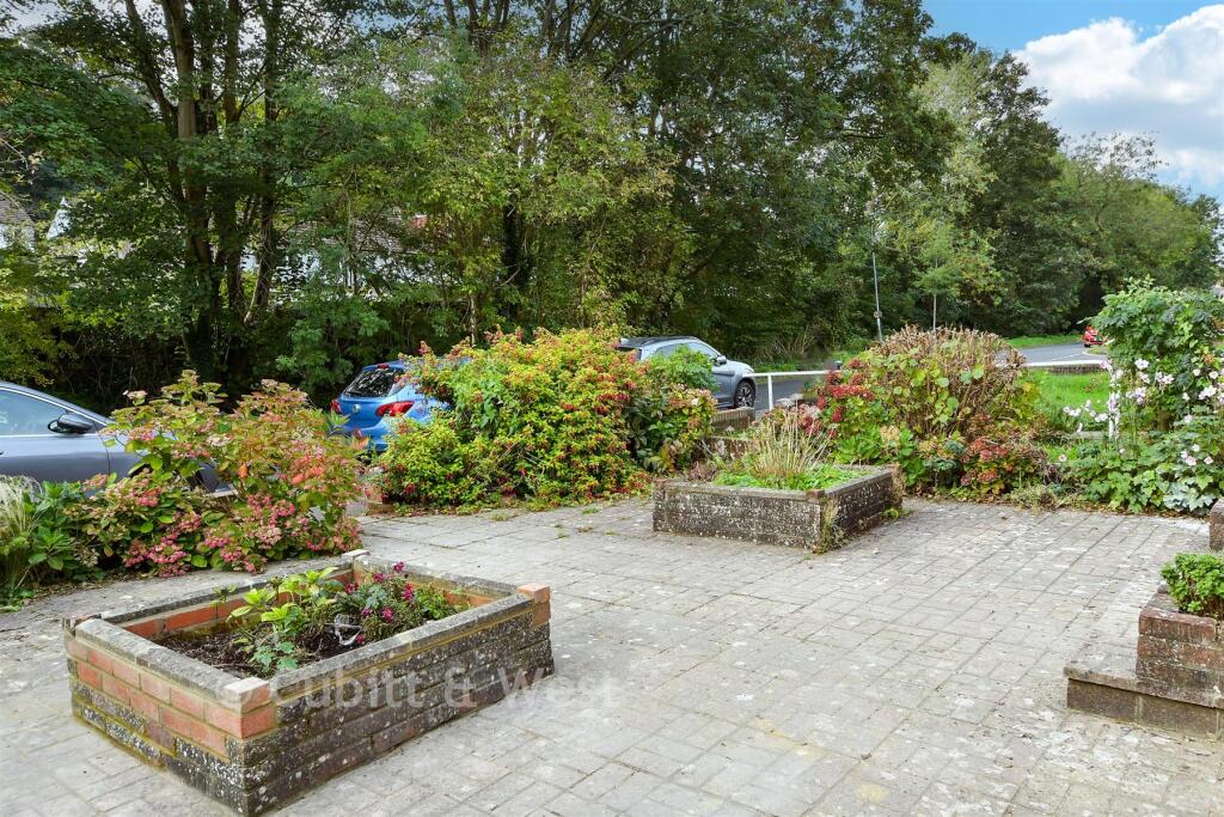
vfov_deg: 51.3
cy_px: 408
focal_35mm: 25
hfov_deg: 71.5
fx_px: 850
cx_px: 612
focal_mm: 17
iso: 200
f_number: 8
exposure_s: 1/100
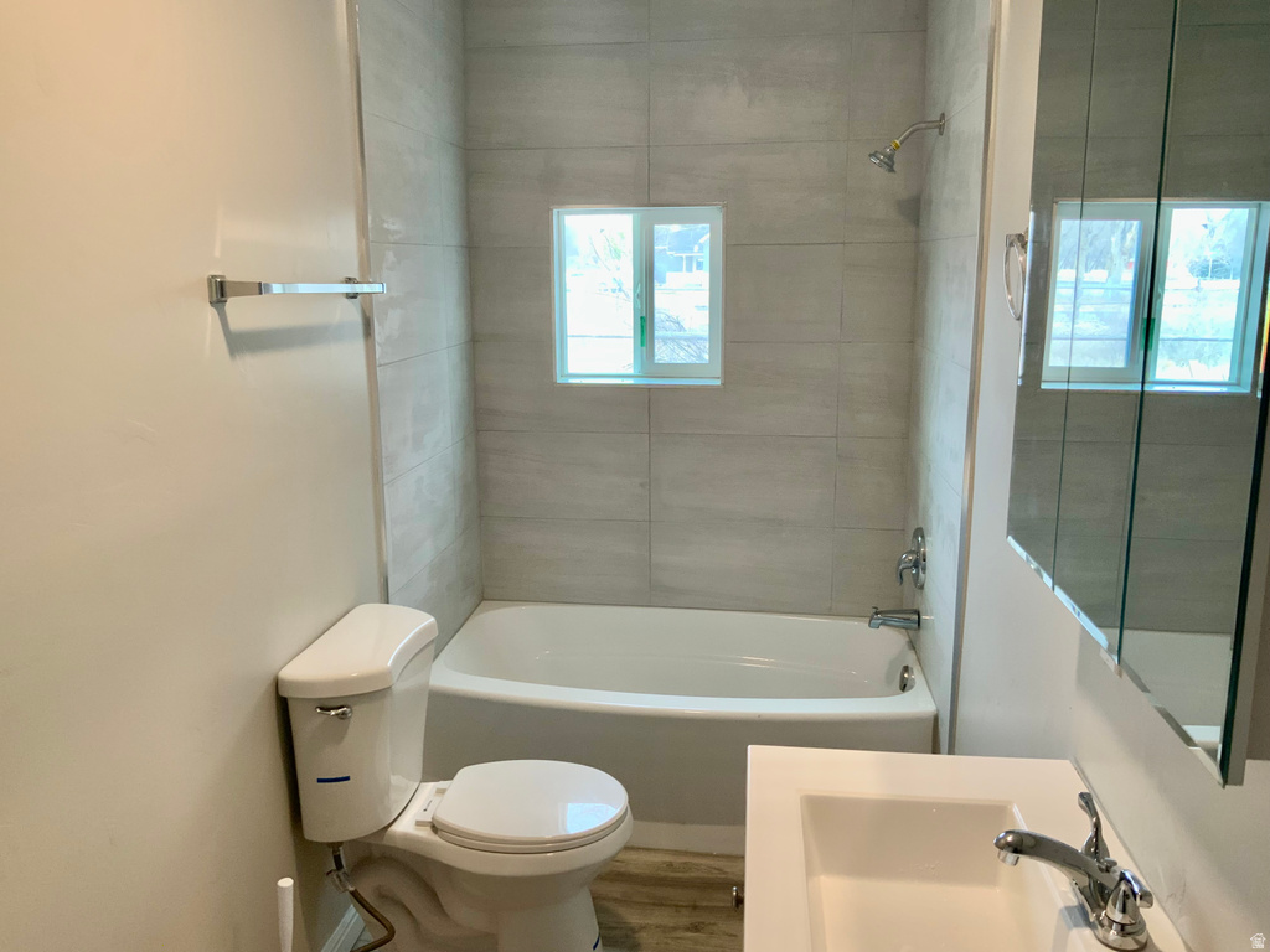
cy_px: 476
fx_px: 1064
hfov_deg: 61.7
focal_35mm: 29
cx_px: 635
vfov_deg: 48.2
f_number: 1.8
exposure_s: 1/60
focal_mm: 3
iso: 100
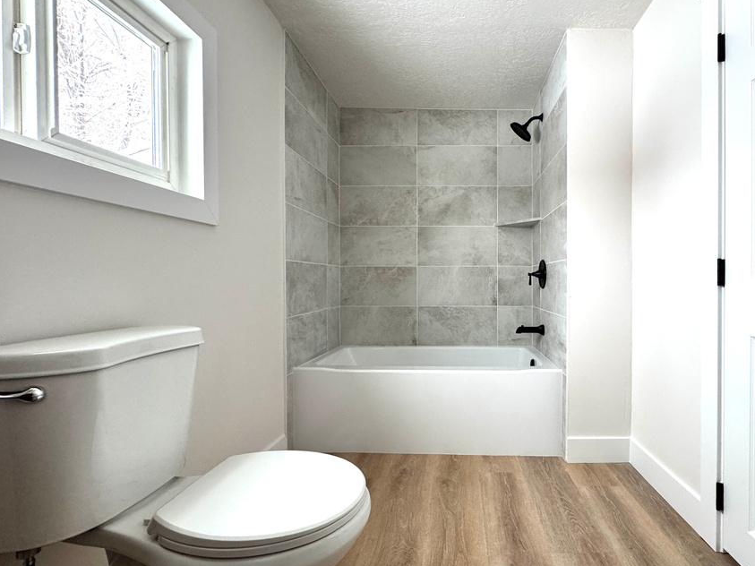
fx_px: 371
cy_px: 283
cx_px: 457
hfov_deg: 89.8
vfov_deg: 74.7
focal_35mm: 17
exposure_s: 1/99
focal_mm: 2.22
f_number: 2.2
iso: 200
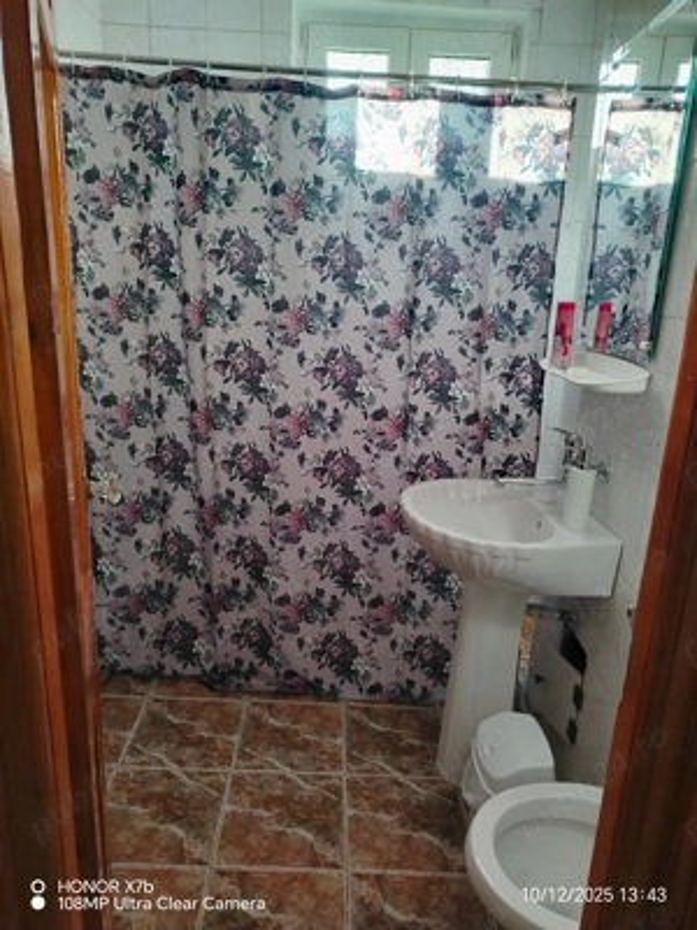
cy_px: 465
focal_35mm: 24
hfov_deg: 56.8
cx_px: 348
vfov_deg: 71.6
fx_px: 644
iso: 388
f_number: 1.75
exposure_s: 1/33.3
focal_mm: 5.25
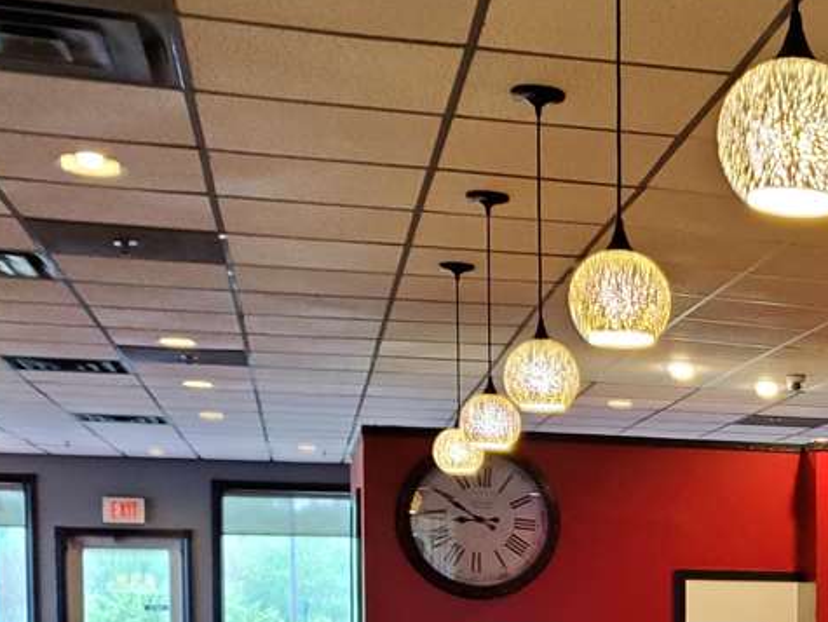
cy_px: 650
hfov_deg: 25.1
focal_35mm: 70
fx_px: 1676
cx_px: 981
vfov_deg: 20.3
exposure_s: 1/40
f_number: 1.5
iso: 250
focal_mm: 4.3
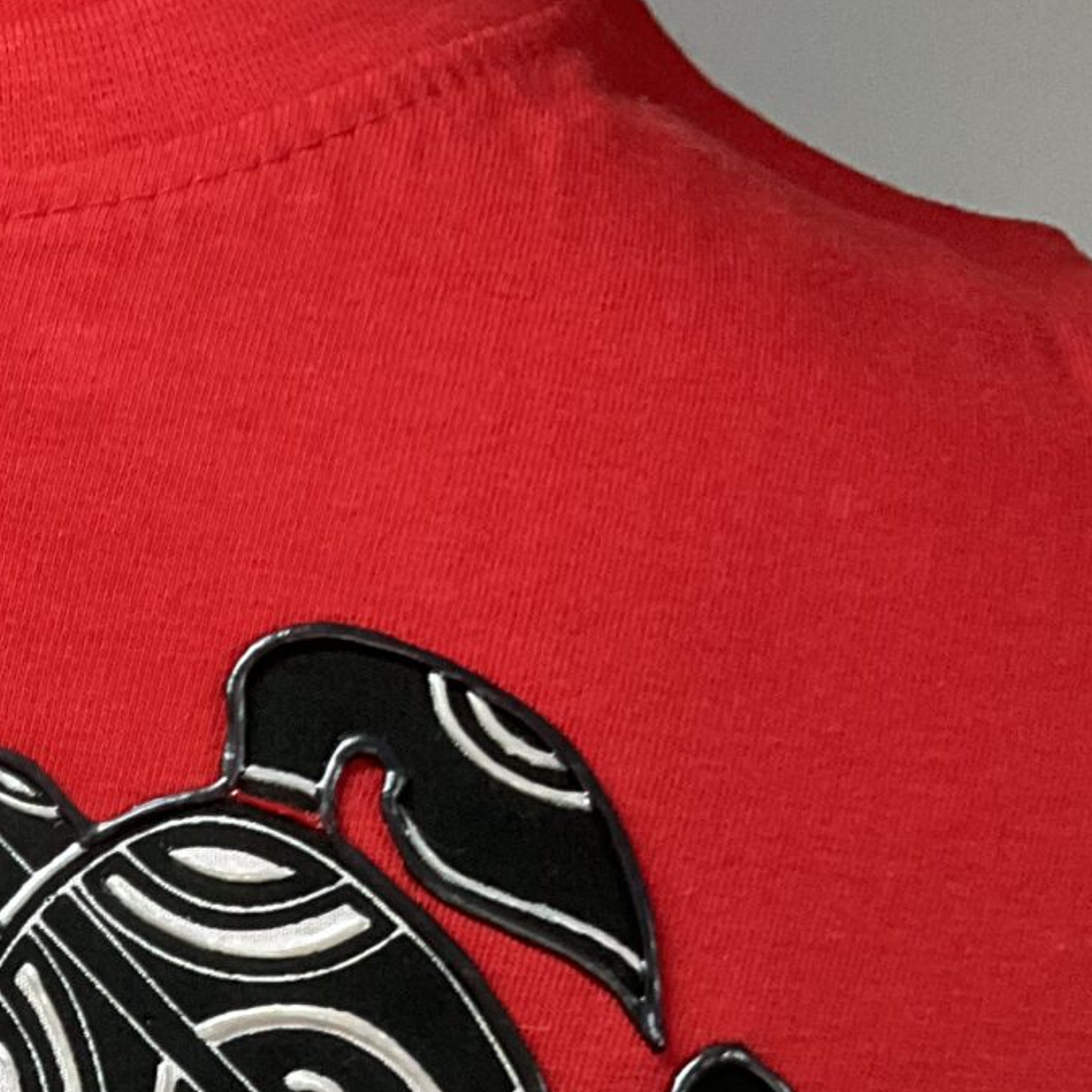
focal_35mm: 97
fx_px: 3462
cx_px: -145
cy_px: 1569
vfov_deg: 16.5
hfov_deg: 17.3
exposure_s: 1/60
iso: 125
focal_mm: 3
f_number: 1.8
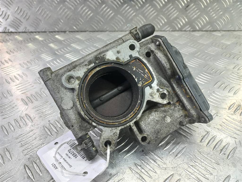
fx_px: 175
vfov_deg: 54.9
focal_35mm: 25
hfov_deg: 69.4
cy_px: 91
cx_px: 121
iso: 160
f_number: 1.8
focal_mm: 4.6
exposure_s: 1/50
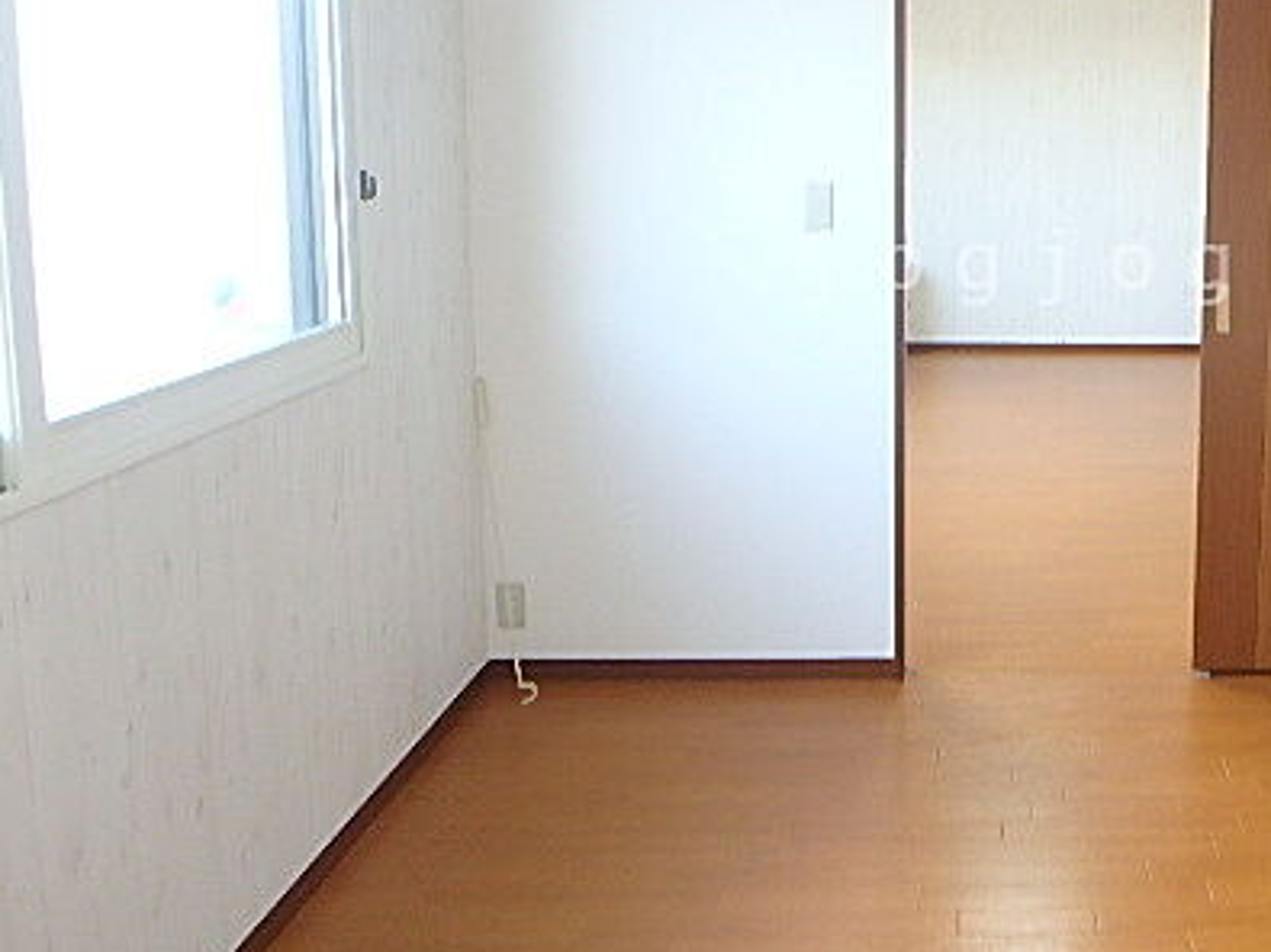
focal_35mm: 34
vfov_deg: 40.9
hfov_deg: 50.5
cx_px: 1026
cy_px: 267
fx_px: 1248
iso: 320
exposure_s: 1/30
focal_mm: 3.7
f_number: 3.5
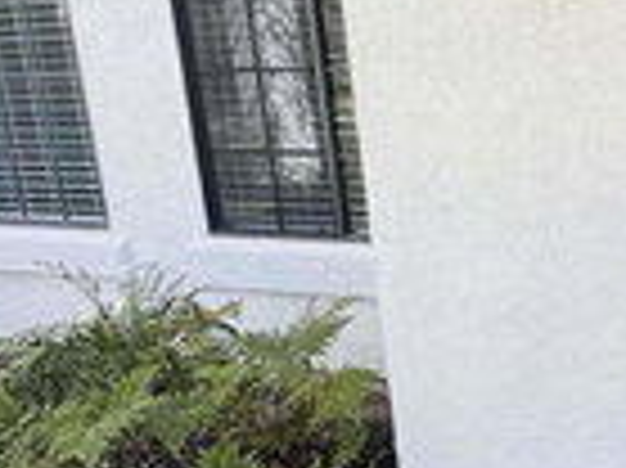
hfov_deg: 34.0
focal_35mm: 43
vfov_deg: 33.5
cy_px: 189
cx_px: 777
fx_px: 777
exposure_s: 1/239
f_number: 2.2
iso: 40
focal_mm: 2.22
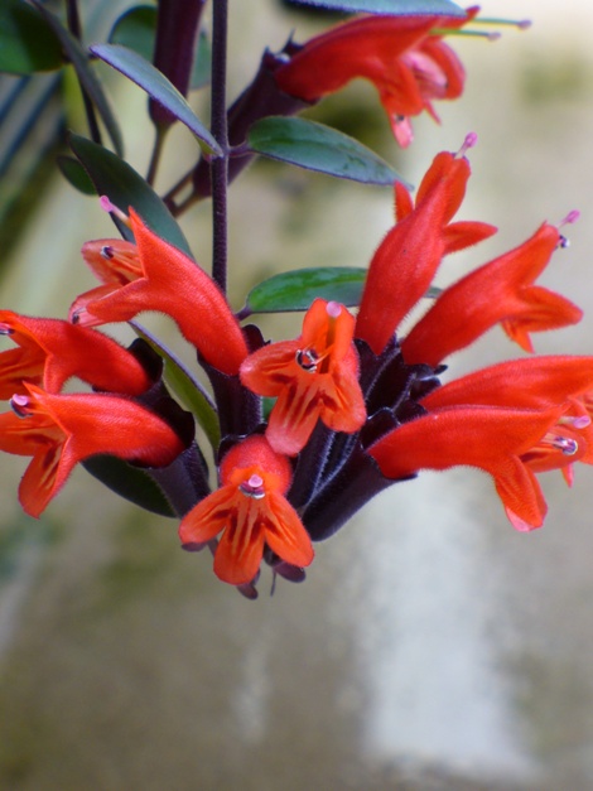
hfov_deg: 7.5
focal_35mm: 197
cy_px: 396
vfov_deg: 10.0
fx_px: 4501
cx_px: 296
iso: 100
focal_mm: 32.5
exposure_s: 1/30
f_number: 4.4
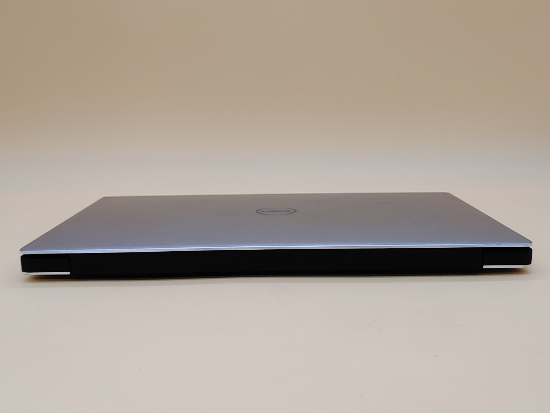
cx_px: 275
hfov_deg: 47.9
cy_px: 206
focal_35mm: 39
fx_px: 620
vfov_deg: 36.8
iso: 50
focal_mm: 4.36
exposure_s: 1/95
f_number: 1.8
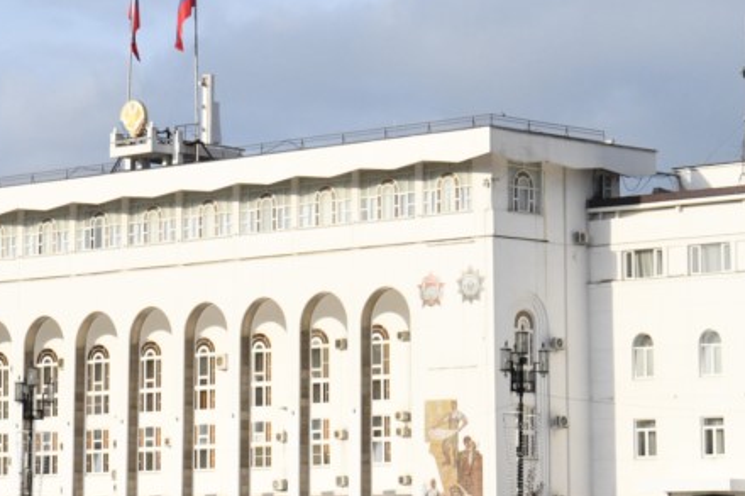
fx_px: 3372
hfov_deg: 12.6
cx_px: 246
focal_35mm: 163
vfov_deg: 8.4
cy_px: 157
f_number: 20
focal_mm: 70
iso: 4000
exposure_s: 1/1600
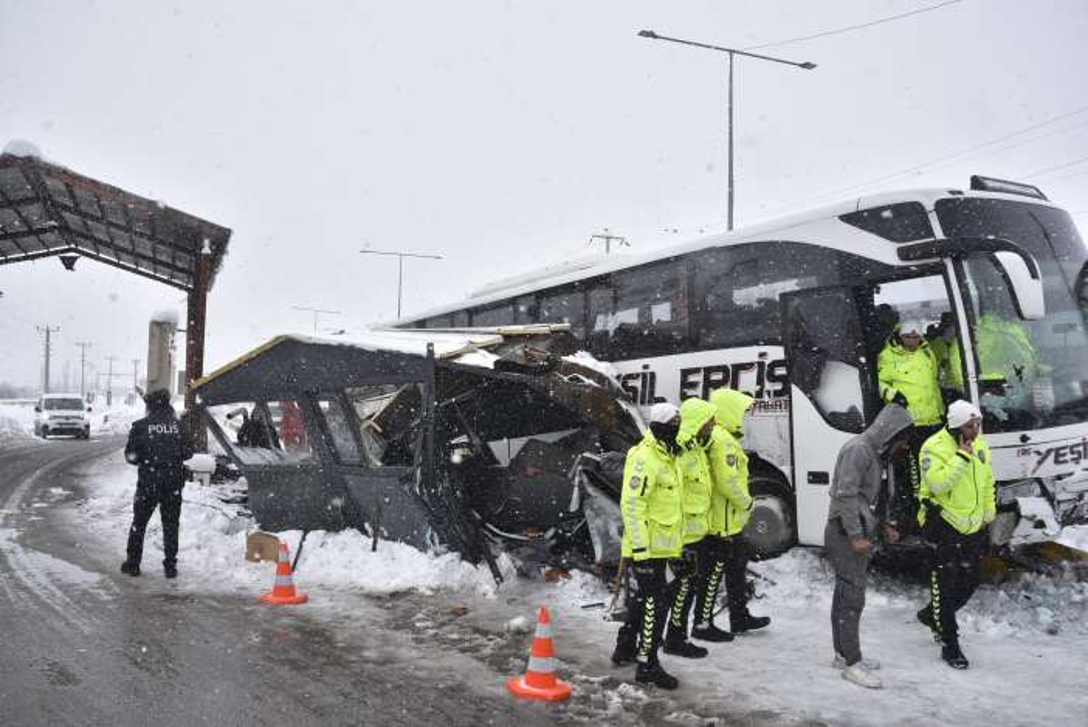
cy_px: 364
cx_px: 544
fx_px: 1814
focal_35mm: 60
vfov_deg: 22.7
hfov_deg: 33.4
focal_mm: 40
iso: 500
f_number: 14
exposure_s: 1/800
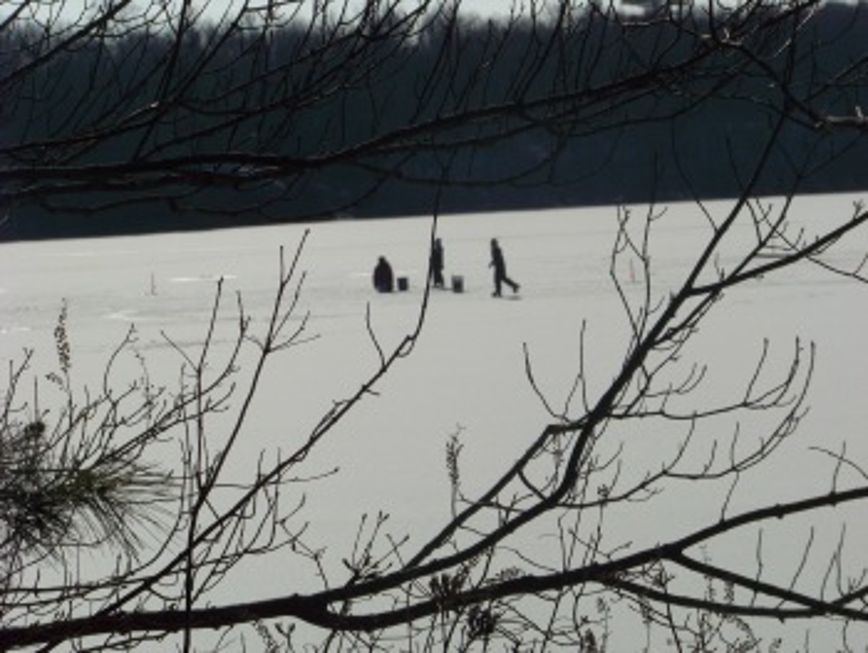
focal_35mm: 184
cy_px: 326
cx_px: 434
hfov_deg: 10.7
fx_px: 4617
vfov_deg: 8.1
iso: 65
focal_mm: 29.3
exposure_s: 1/1250
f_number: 7.1
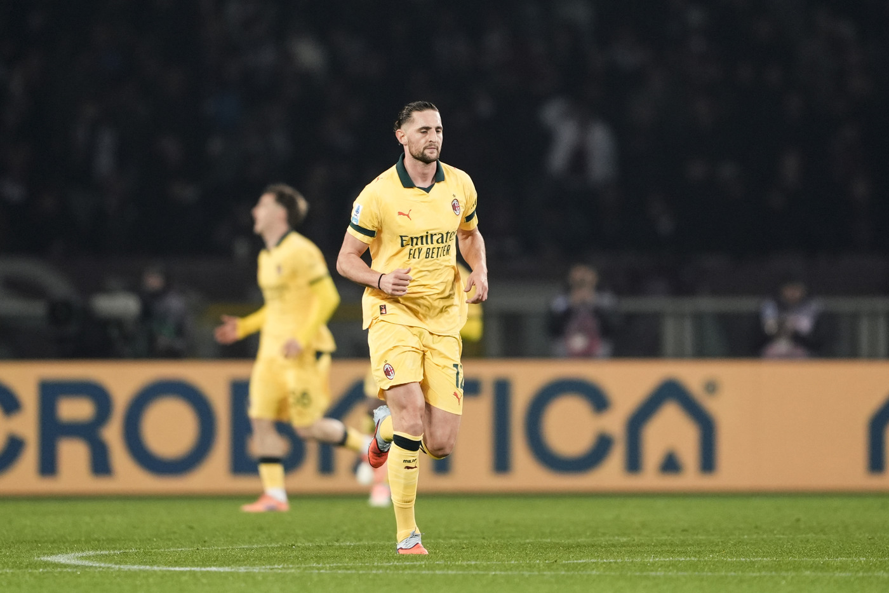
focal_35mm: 400
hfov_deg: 5.2
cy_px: 296
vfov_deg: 3.4
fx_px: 9876
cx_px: 444
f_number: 2.8
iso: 2000
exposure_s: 1/1600
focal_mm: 400
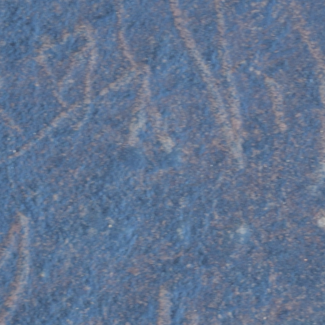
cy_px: 284
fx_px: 2326
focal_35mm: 219
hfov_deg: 7.9
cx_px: 437
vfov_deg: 8.0
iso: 200
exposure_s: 1/125
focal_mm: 30
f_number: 4.2
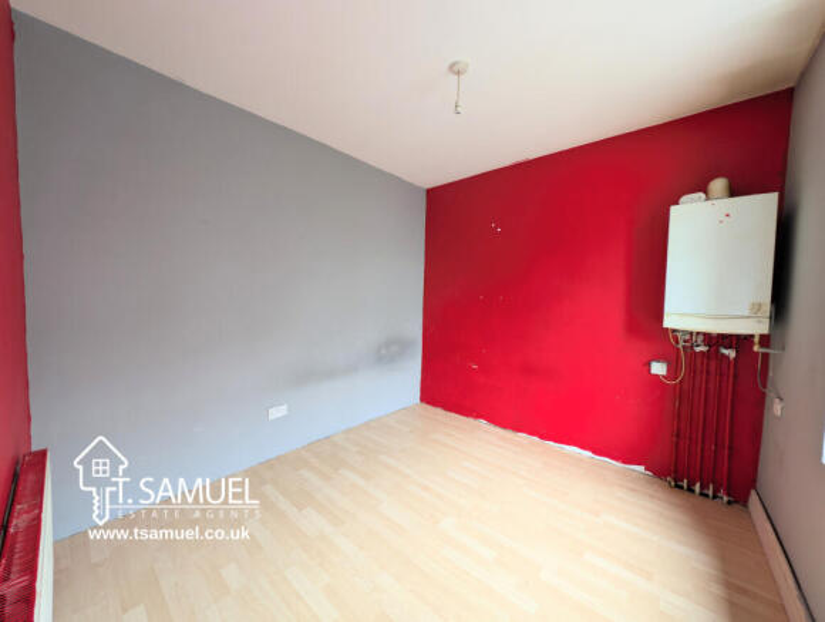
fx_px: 286
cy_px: 311
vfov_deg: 94.7
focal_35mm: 12
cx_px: 412
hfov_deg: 110.4
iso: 33
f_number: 1.95
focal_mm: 2.23
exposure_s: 1/19.8
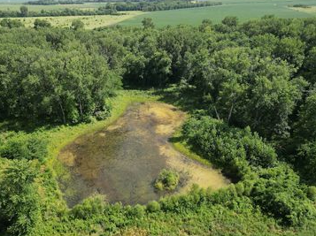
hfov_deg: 61.6
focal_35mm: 29
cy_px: 118
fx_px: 264
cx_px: 144
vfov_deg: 48.2
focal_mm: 6.72
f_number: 1.7
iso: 140
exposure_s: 1/2000
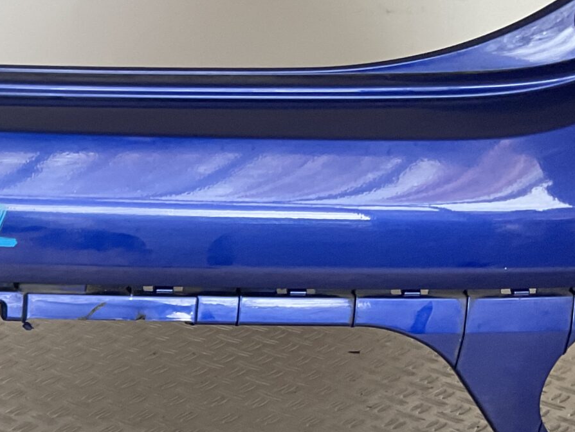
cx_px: -140
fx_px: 1379
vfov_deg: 17.7
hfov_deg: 21.6
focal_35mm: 83
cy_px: 315
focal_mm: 3
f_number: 1.8
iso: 64
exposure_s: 1/120
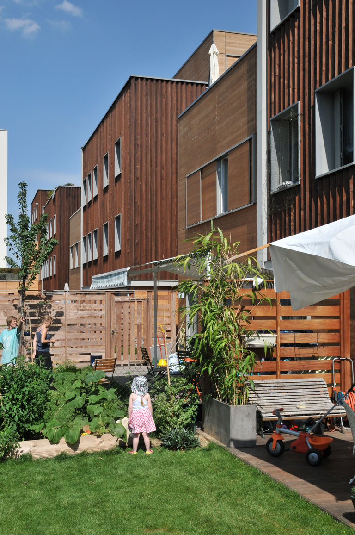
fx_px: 667
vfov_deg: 43.6
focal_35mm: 45
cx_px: 178
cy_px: 268
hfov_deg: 29.8
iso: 320
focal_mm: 30
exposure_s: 1/800
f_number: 11
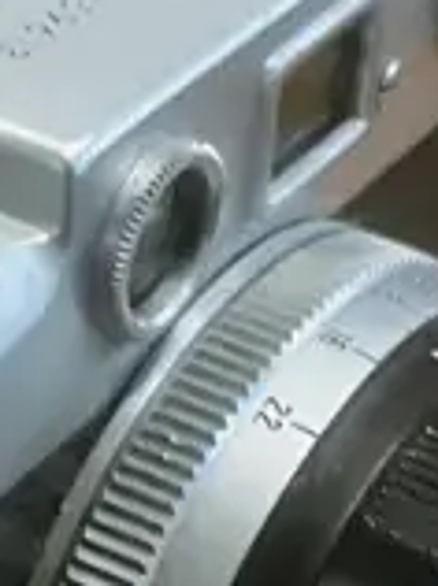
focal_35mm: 182
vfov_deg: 10.6
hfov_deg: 8.0
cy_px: 768
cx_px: -178
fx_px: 3079
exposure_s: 1/50
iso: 250
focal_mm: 3.99
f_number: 1.8
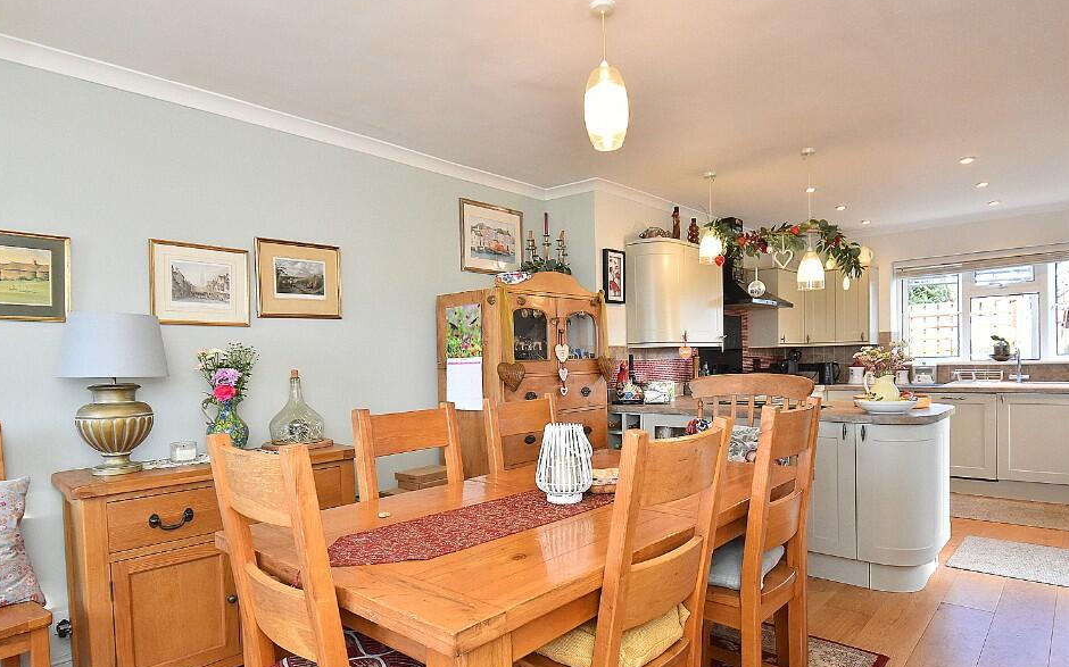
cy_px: 372
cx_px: 553
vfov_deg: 59.5
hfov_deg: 85.0
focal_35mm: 20
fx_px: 583
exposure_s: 1/125
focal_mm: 12
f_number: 4
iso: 800
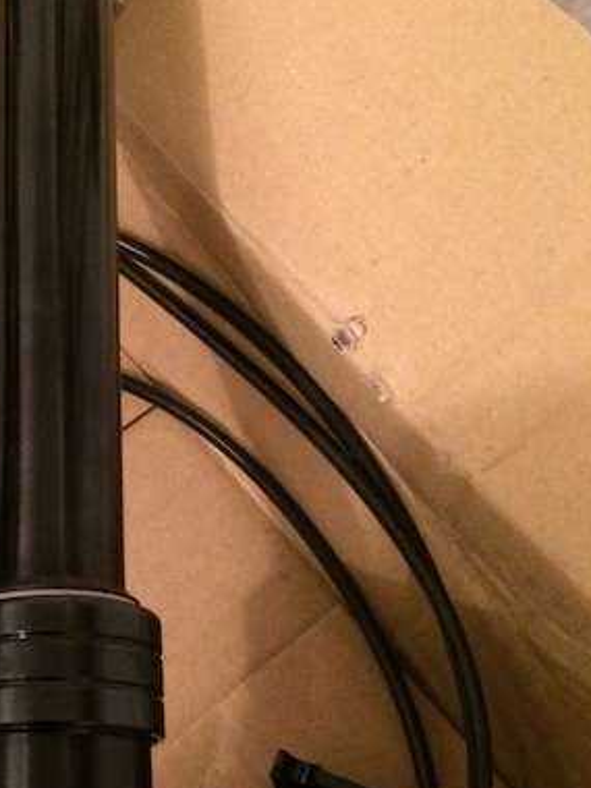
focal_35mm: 61
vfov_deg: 31.6
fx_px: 1389
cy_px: 454
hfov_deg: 23.0
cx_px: -8
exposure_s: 1/15
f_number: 2.2
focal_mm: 4.15
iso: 500
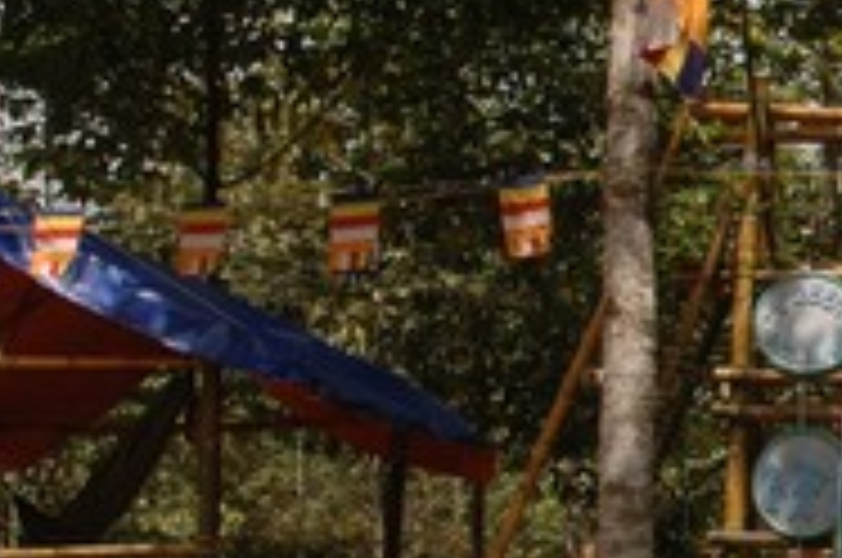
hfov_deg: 16.3
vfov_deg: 11.9
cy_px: 608
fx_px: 2638
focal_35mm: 113
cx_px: 1328
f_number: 9
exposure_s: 1/320
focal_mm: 22
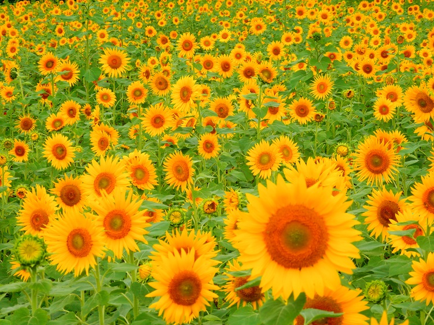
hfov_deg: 14.1
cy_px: 162
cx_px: 217
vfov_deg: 10.6
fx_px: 1755
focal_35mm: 140
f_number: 5.4
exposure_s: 1/250
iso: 80
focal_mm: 25.1
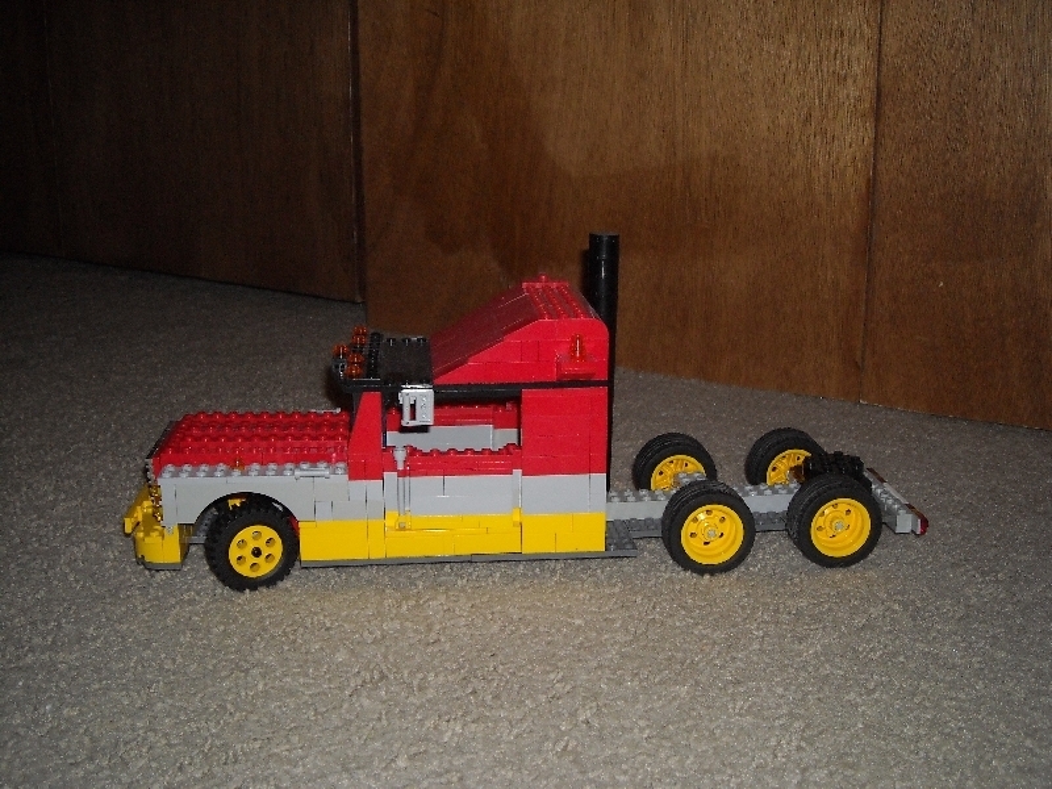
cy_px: 394
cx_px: 526
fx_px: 1337
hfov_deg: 42.9
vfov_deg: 32.9
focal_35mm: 44
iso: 200
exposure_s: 1/60
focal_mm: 7.1
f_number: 3.1
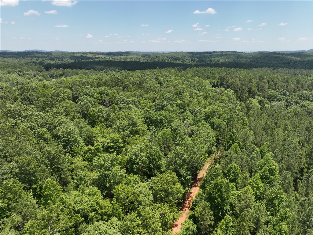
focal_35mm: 24
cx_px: 156
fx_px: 217
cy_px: 118
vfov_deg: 56.8
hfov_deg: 71.6
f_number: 2.8
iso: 100
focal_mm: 12.29
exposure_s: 1/200
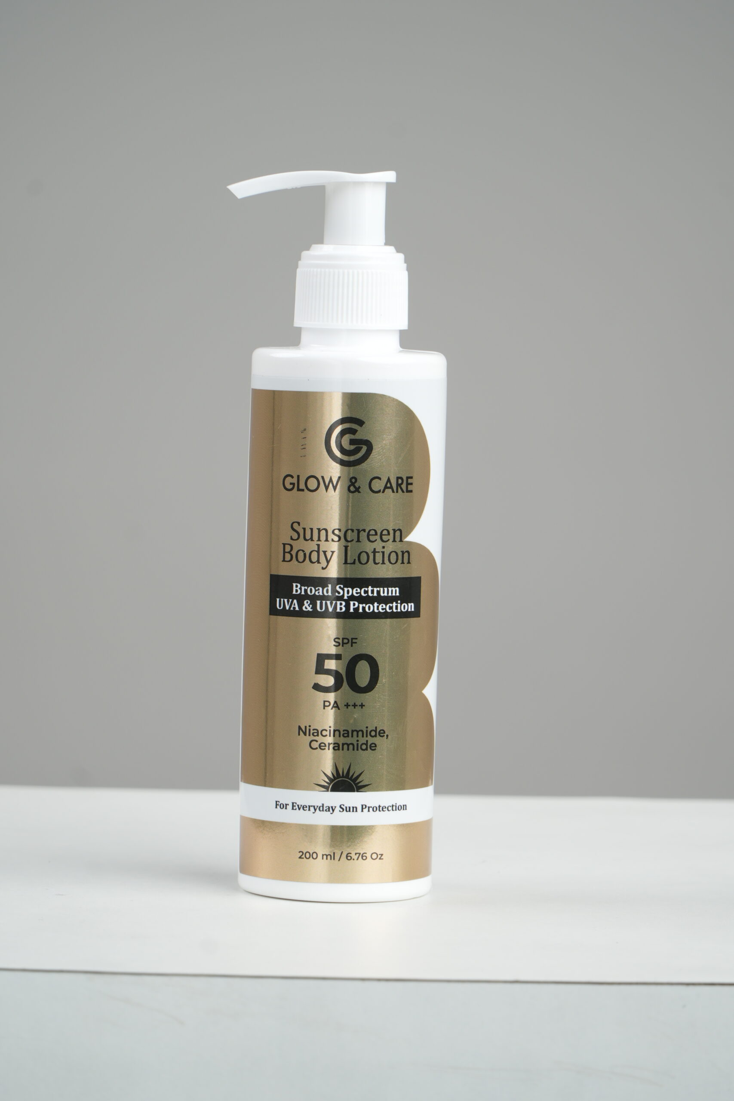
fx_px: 4801
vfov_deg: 13.1
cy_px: 550
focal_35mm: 157
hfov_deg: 8.7
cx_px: 367
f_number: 8
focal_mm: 105
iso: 160
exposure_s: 1/100
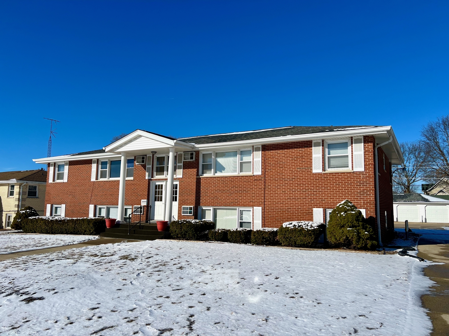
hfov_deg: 67.3
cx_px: 224
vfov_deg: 53.1
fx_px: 337
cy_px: 168
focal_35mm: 26
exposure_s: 1/9434
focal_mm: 5.7
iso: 50
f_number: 1.5
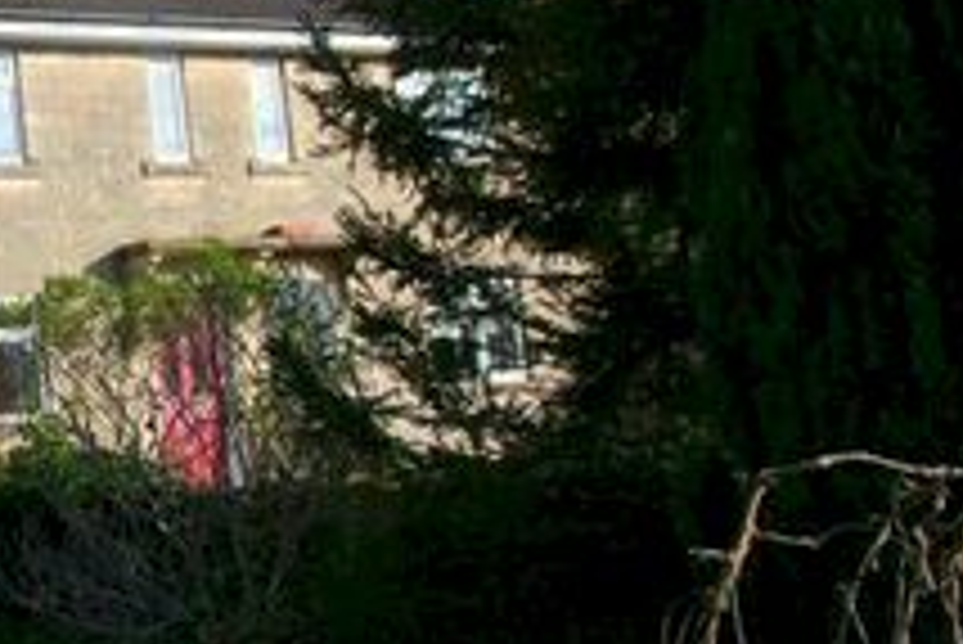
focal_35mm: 49
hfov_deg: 31.9
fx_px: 1312
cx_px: -256
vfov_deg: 27.3
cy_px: 194
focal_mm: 10
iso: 100
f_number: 7.1
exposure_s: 1/200
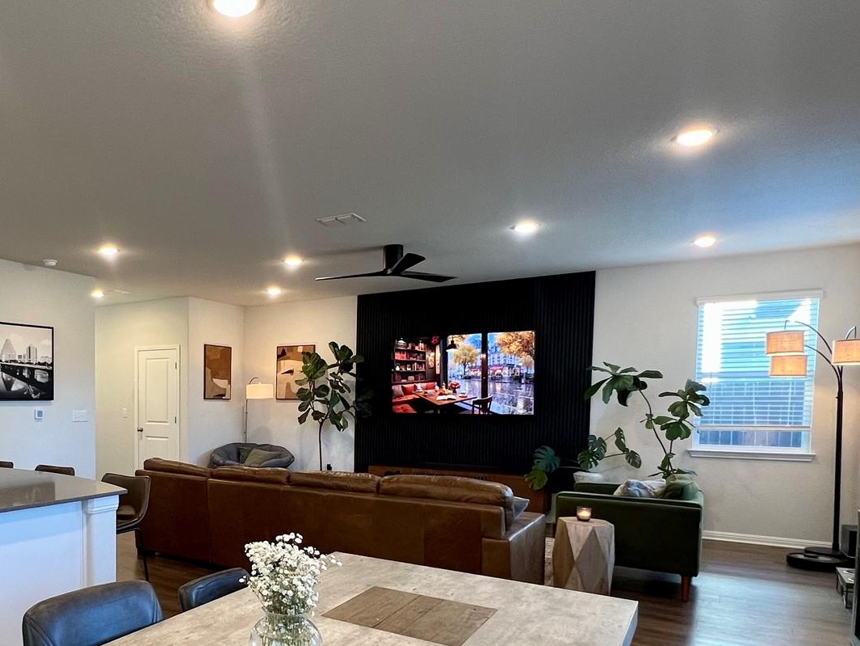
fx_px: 621
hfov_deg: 64.9
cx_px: 208
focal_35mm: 25
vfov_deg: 53.7
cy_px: 435
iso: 125
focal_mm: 1.57
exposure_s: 1/60
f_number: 1.8
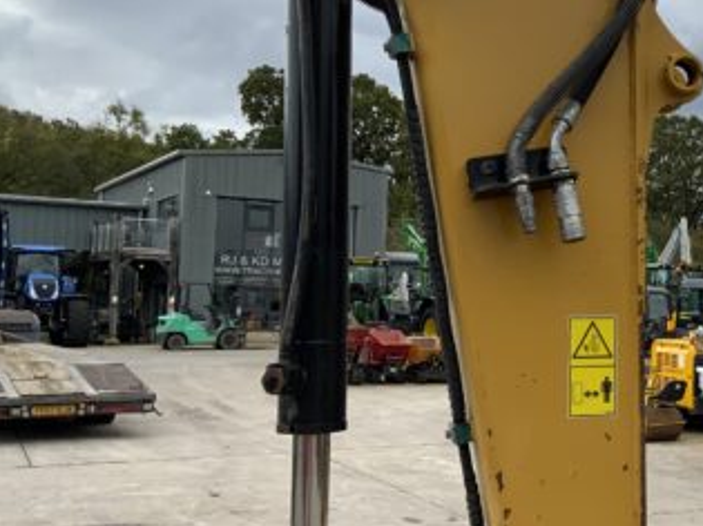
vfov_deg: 24.8
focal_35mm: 59
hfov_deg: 30.7
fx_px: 1198
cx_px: 676
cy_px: 212
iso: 16
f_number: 1.8
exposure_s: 1/1168
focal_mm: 3
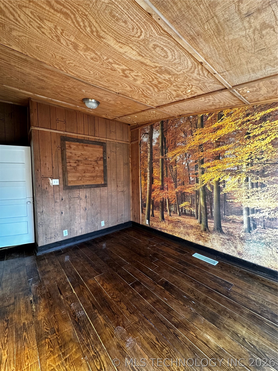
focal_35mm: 14
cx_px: 139
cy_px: 186
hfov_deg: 85.7
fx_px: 150
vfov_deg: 102.1
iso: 250
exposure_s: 1/99
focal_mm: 2.22
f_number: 2.2
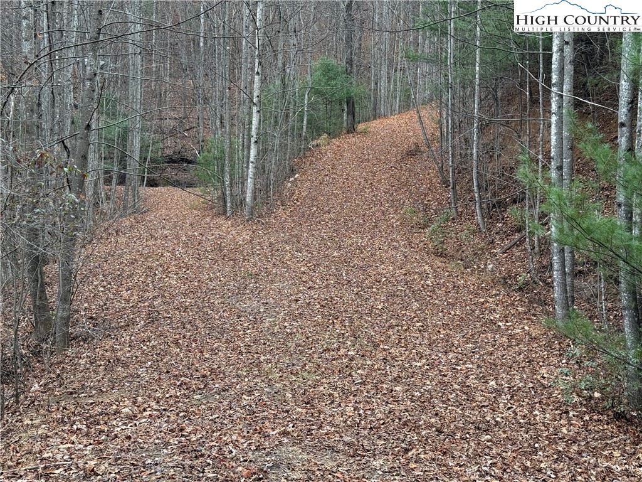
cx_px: 321
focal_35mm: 48
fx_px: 890
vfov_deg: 30.3
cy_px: 241
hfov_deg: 39.7
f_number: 1.78
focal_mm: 6.76
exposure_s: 1/305
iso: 80
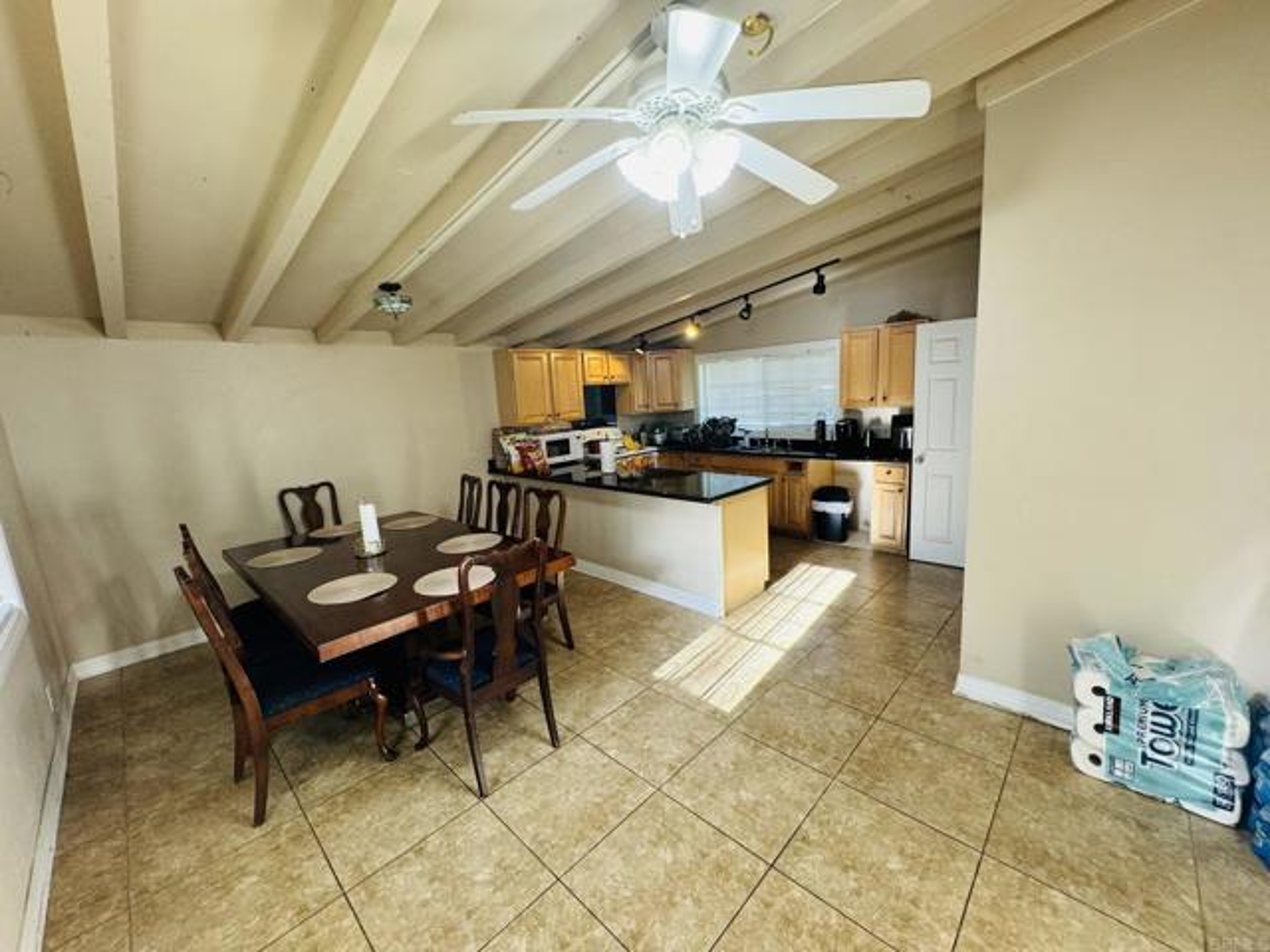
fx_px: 514
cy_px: 476
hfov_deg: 102.1
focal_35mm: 14
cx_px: 635
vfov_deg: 85.7
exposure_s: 1/60
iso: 200
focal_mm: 2.22
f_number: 2.2
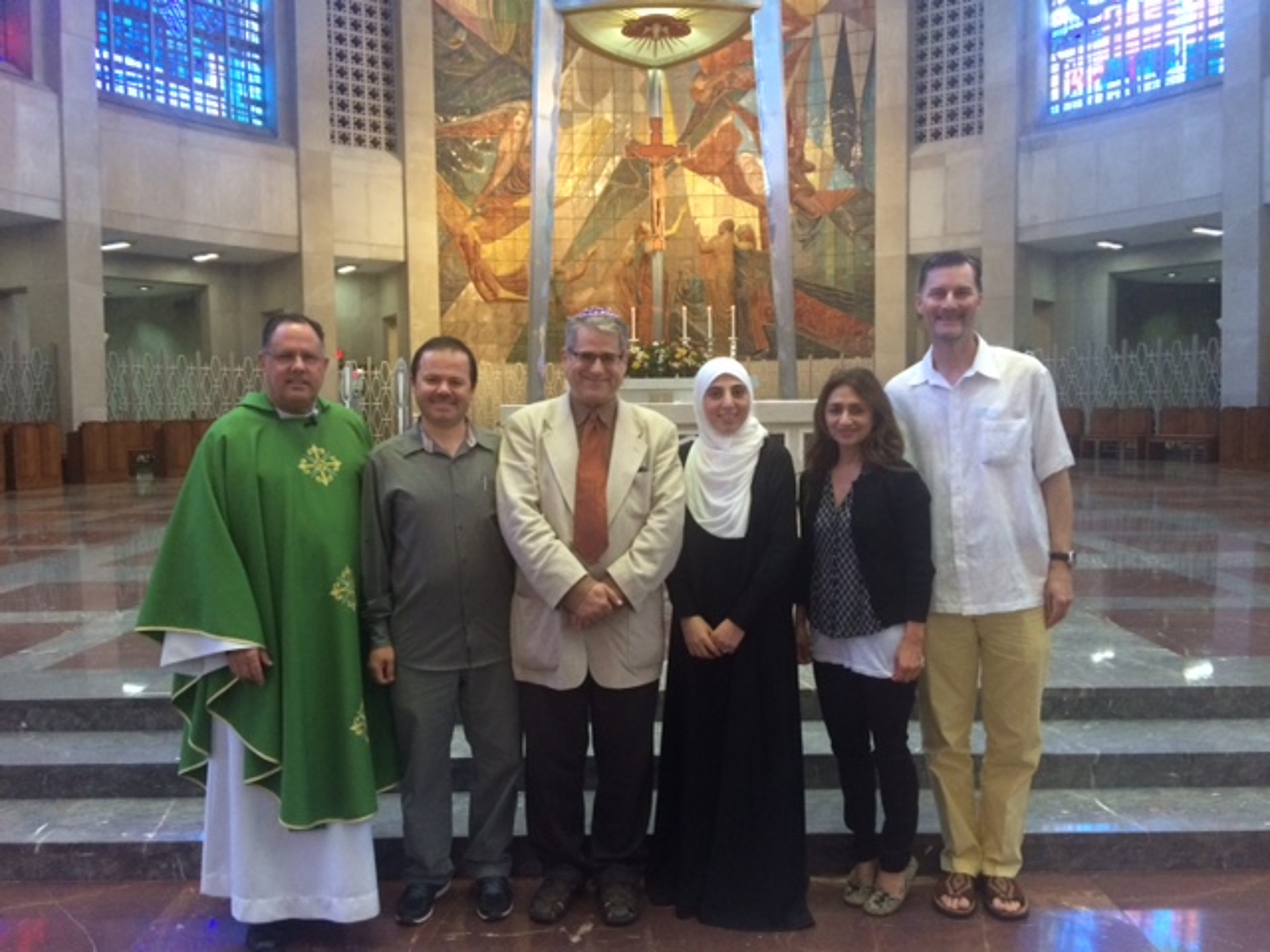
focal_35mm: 29
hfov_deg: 61.7
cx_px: 635
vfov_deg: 48.2
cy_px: 476
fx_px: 1064
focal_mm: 4.15
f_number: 2.2
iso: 250
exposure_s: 1/17
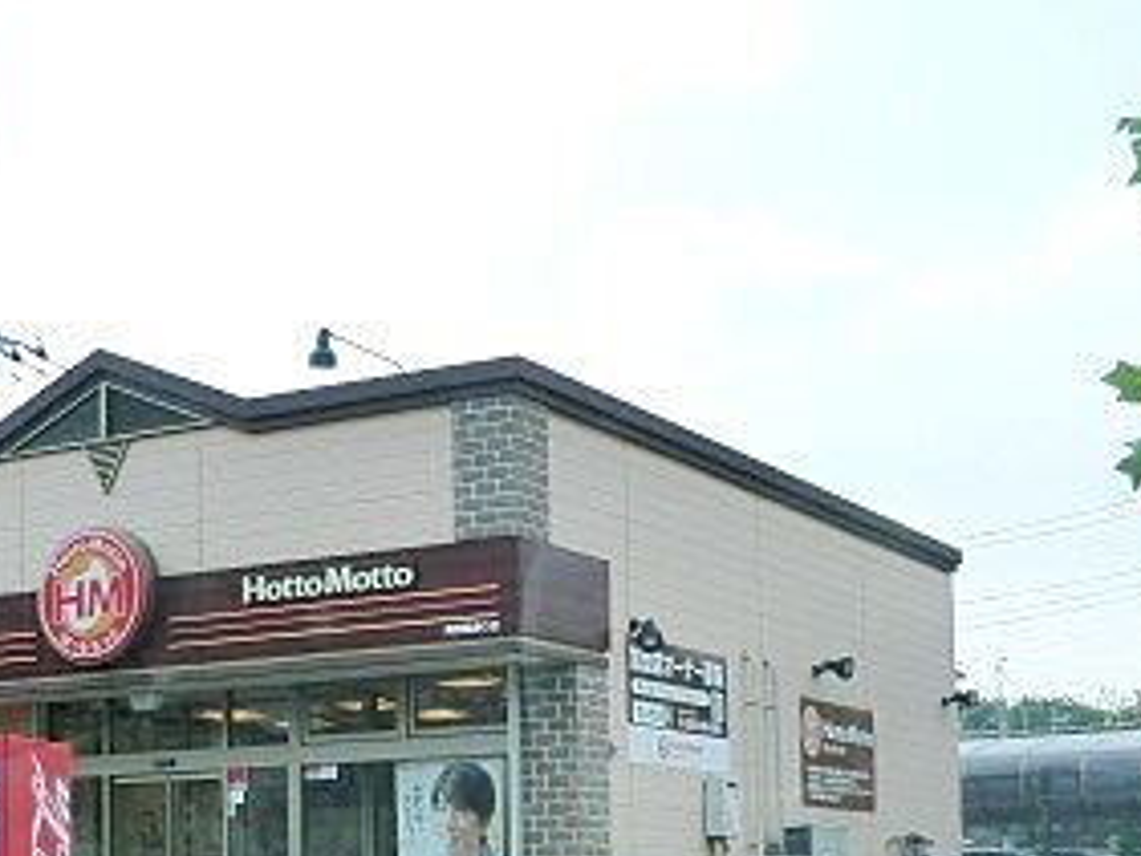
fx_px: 2176
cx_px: 357
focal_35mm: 66
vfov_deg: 21.9
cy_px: 710
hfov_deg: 29.1
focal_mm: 5.2
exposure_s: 1/400
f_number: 3.5
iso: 80
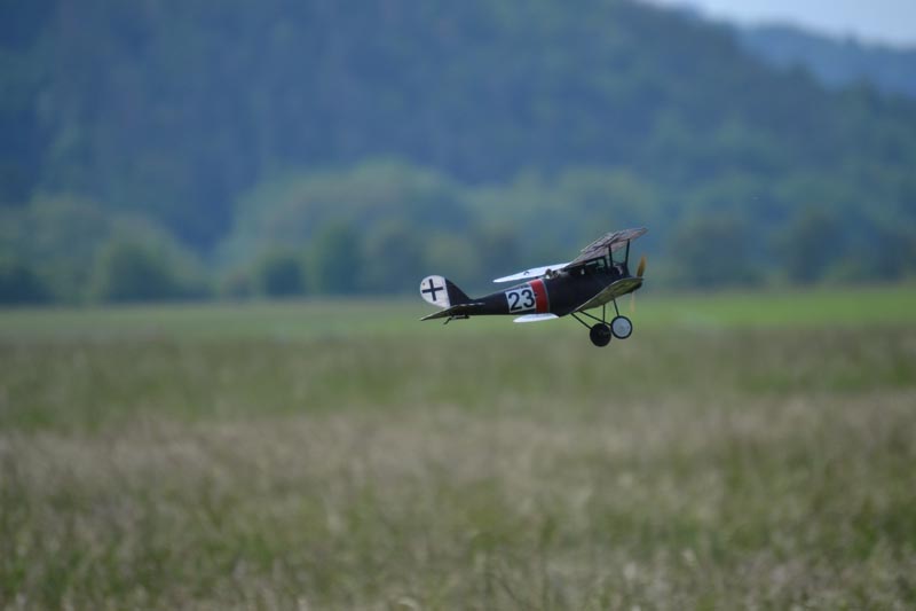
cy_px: 306
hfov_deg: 6.9
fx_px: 7631
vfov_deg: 4.6
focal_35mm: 300
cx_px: 458
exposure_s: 1/2000
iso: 400
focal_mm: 200
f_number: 5.6
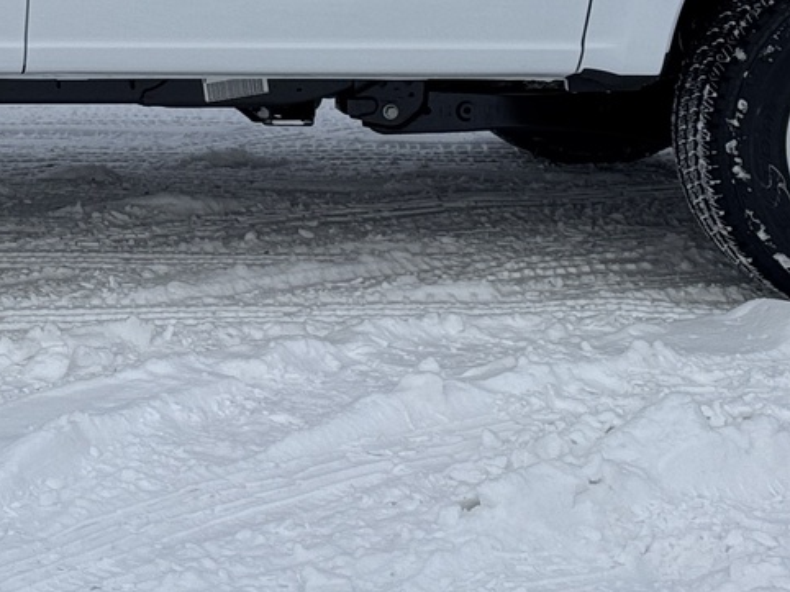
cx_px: -218
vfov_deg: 13.7
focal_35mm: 102
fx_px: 2327
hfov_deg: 18.1
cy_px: -262
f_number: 1.78
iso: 80
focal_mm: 6.76
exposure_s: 1/6410
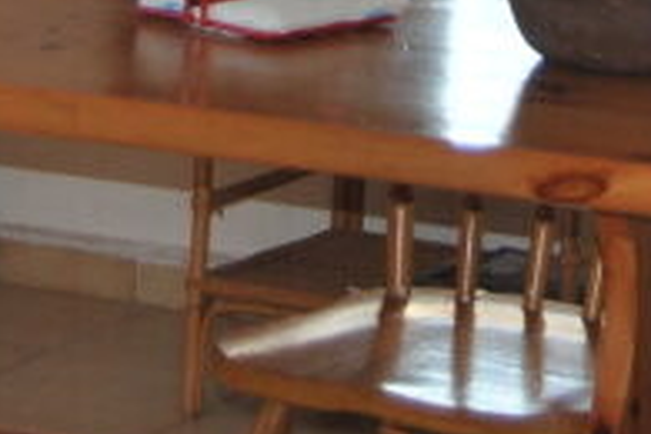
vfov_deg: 5.4
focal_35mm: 245
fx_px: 4423
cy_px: -568
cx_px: 307
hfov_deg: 8.4
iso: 160
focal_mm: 31
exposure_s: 1/125
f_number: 4.5
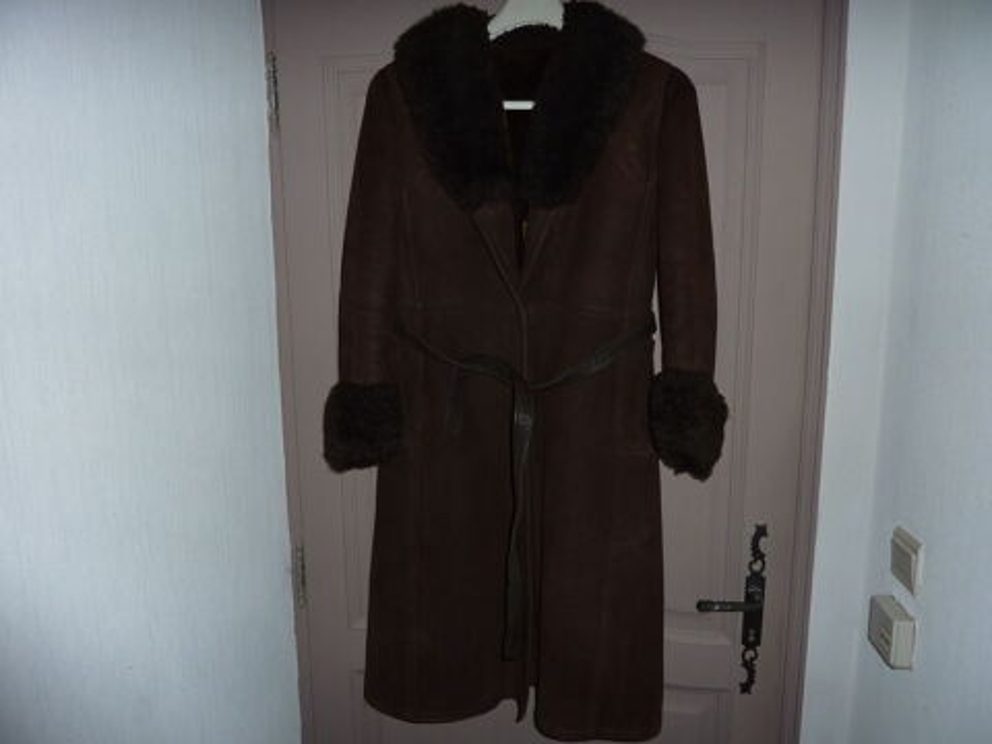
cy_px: 372
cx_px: 496
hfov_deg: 69.4
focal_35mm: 25
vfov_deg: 54.9
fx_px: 716
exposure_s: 1/125
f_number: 3.3
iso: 100
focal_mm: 4.1
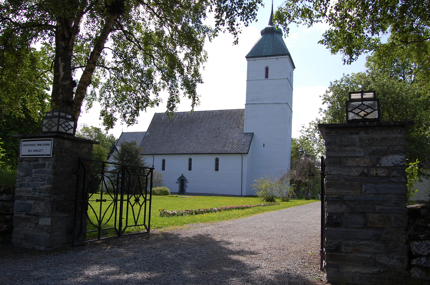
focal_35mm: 30
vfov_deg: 43.5
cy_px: 142
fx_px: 358
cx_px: 215
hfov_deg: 62.0
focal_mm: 20
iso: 200
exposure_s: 1/400
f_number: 10
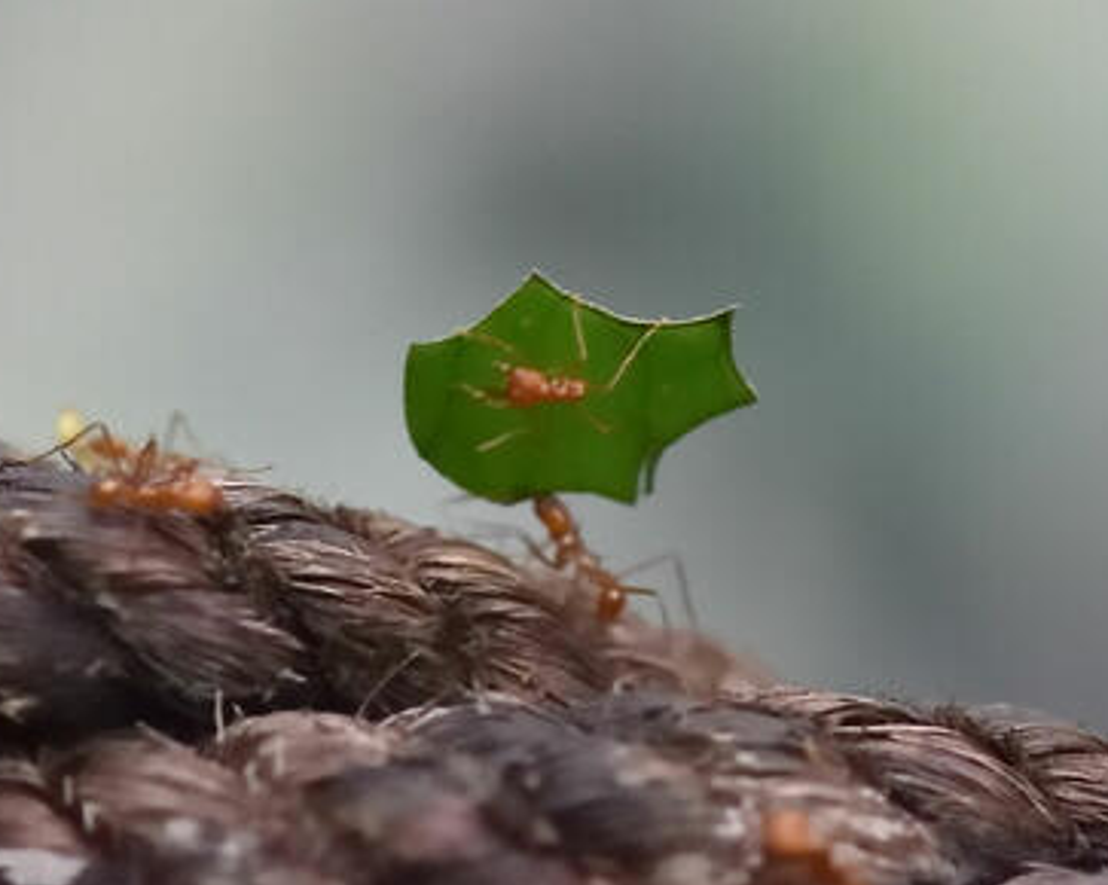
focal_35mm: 163
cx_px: 699
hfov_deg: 11.8
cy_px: 288
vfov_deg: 9.5
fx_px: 5342
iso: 8000
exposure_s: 1/80
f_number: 5
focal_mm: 105
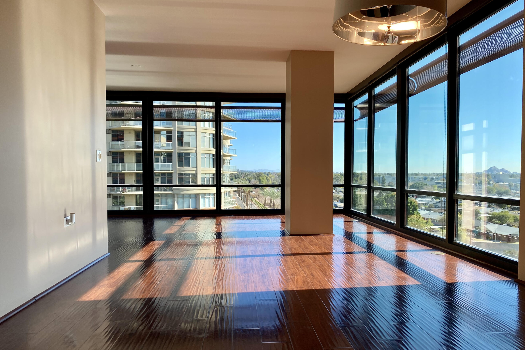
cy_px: 192
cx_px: 266
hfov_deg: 65.5
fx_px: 408
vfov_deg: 46.3
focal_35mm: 28
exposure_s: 1/546
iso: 32
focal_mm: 4.25
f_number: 1.8
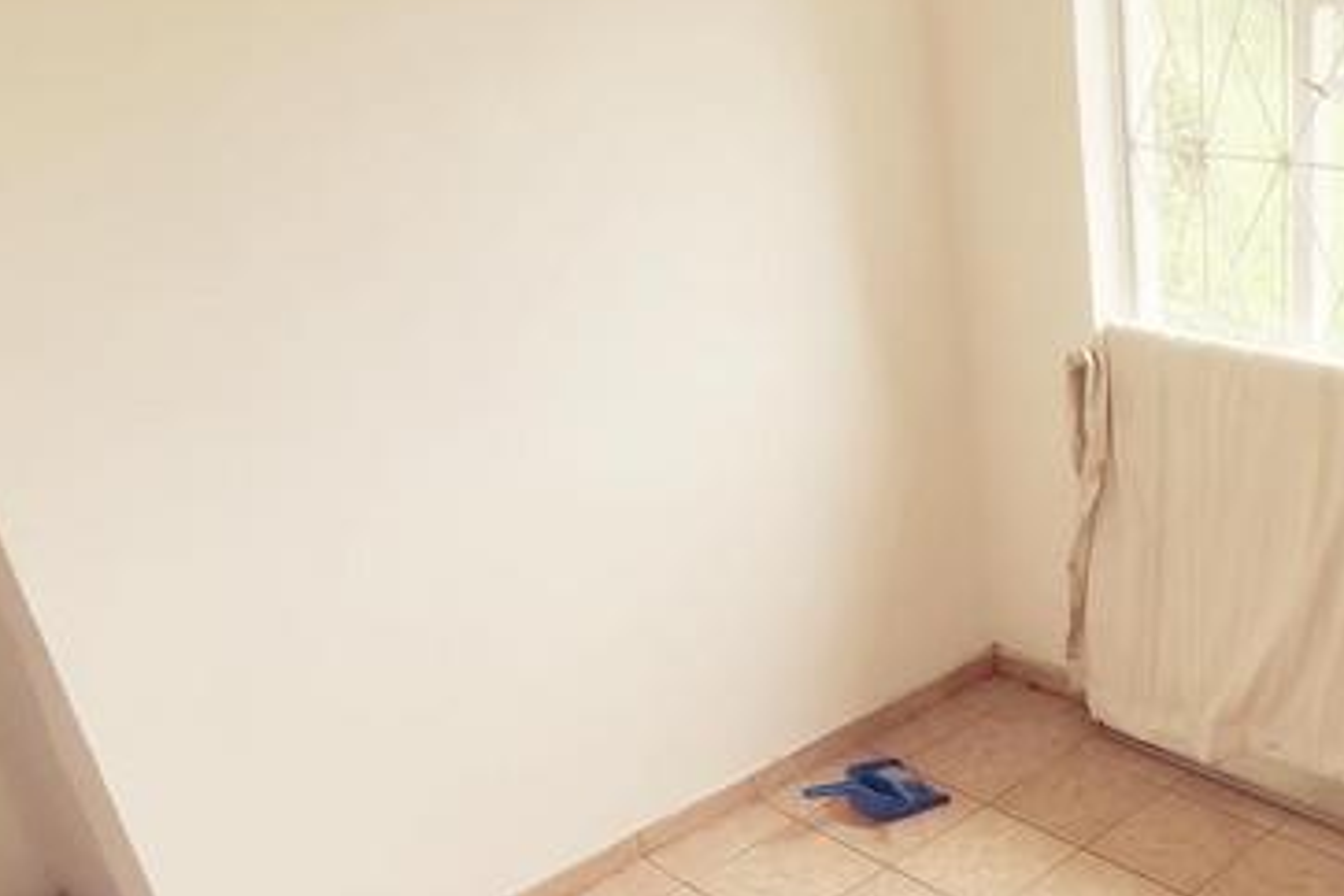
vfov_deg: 33.6
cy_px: 652
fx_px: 1456
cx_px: 1229
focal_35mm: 39
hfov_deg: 44.7
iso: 50
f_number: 2.4
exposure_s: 1/148
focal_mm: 1.78
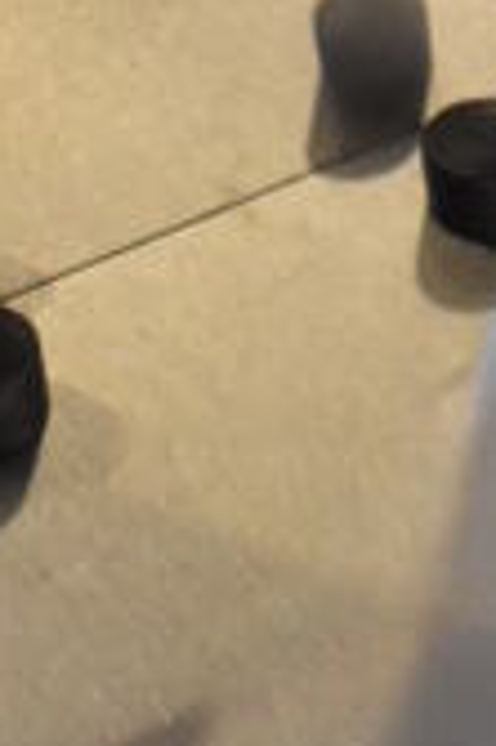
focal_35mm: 148
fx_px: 3065
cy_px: -686
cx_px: 206
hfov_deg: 9.3
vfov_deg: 12.4
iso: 1600
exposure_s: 1/125
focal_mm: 18
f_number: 3.5
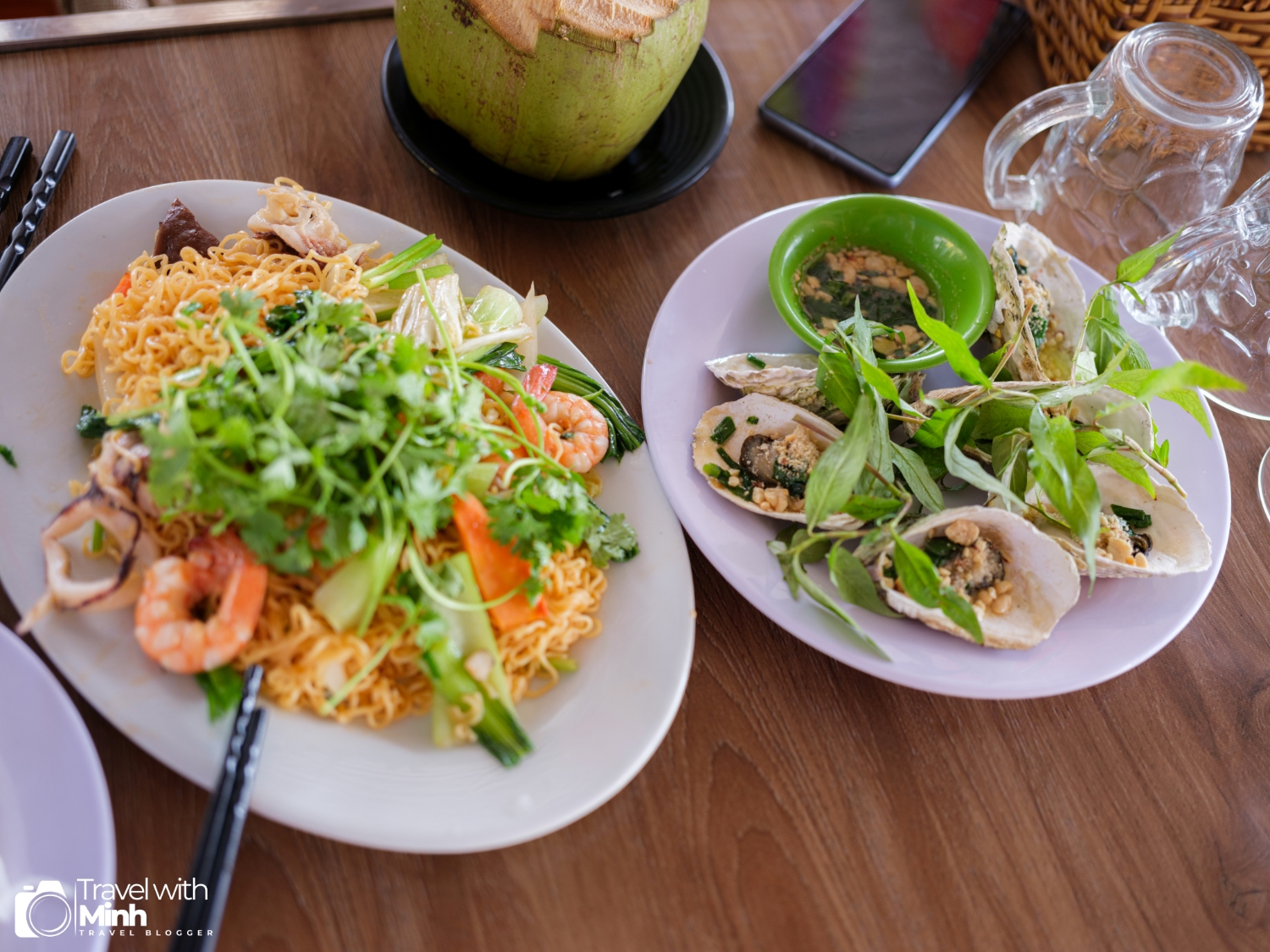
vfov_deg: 39.7
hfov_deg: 51.4
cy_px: 476
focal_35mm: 36
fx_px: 1321
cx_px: 635
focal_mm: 45
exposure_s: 1/110
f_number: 2.8
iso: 800
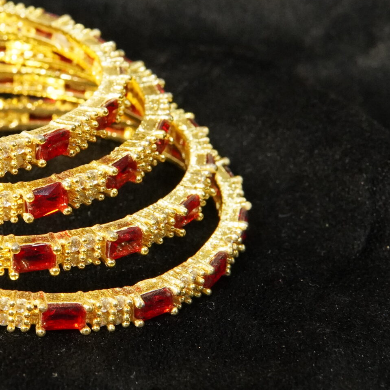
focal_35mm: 102
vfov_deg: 17.0
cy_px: 159
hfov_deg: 16.7
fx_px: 1300
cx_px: 13
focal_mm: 30
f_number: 9
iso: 4000
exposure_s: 1/80
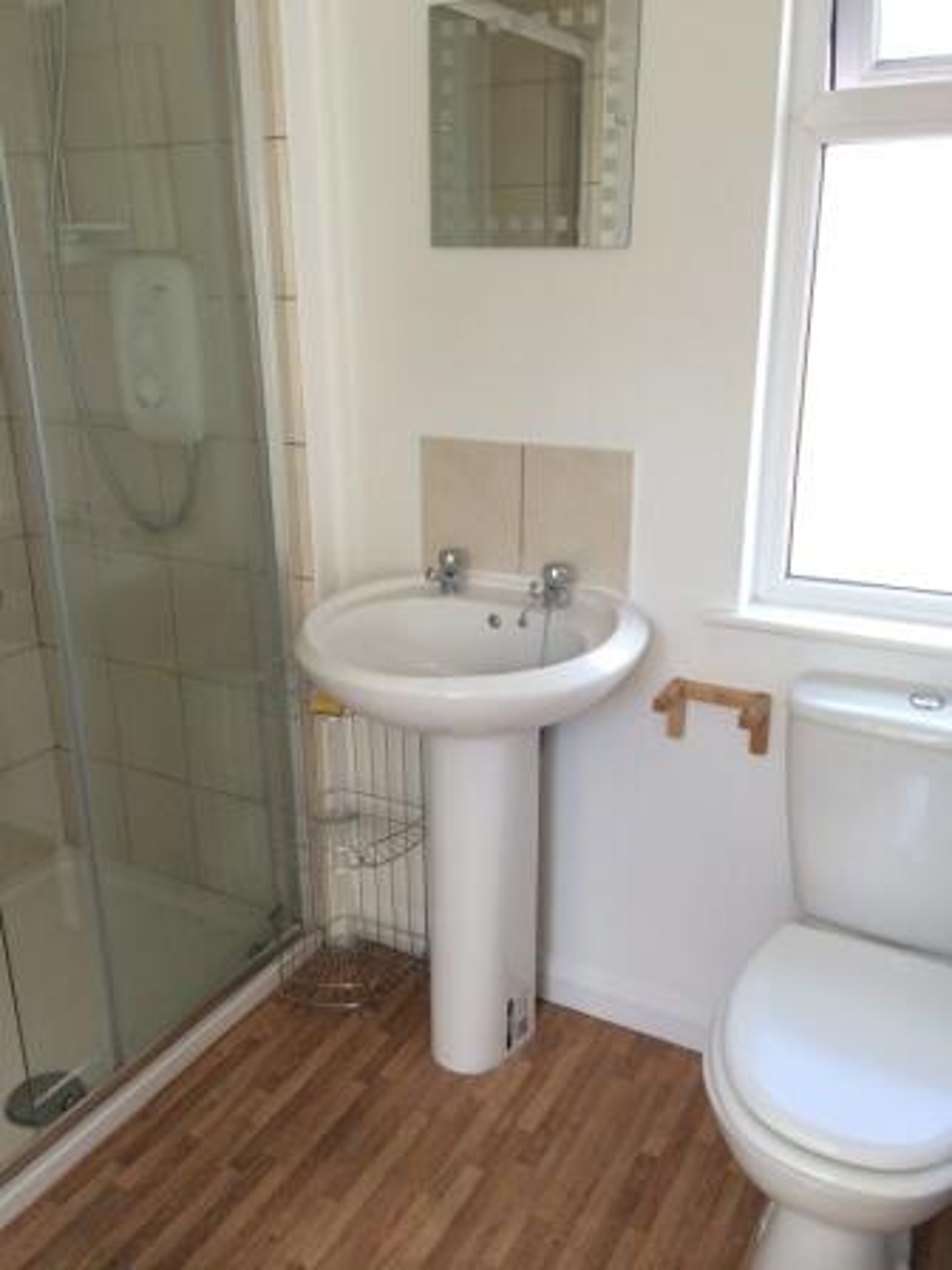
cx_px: 476
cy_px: 635
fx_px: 1100
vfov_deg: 60.0
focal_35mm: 30
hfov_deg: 46.8
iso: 50
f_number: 2.2
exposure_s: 1/100
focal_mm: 4.12
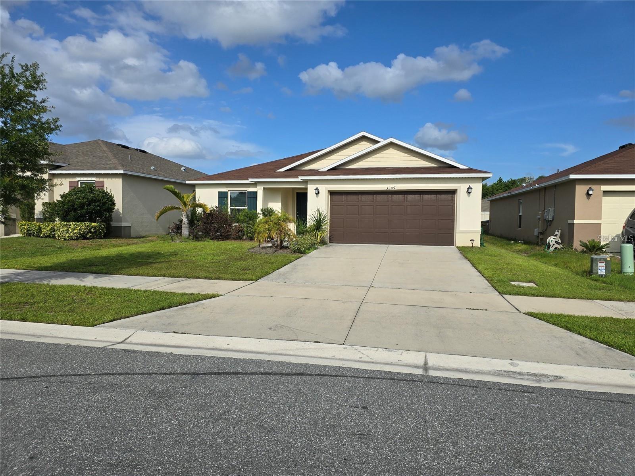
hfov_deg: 73.9
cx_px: 318
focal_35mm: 23
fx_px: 422
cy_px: 238
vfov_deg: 58.9
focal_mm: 6.3
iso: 12
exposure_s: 1/1093
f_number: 1.7
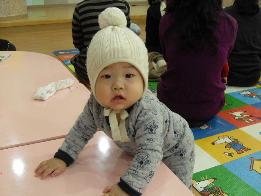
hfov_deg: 50.1
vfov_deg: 38.7
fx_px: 279
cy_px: 98
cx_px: 130
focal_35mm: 37
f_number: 2.8
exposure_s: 1/20
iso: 200
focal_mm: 6.3
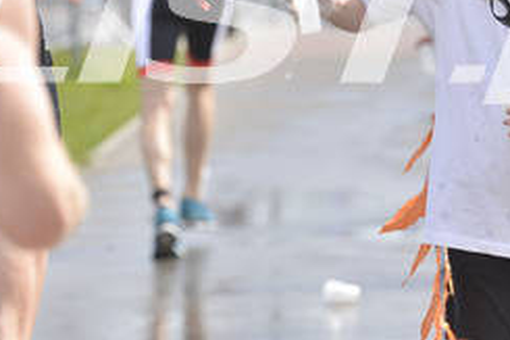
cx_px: 235
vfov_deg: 4.2
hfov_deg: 6.3
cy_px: -80
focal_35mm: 327
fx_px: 4629
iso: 200
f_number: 4
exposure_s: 1/1250
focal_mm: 125
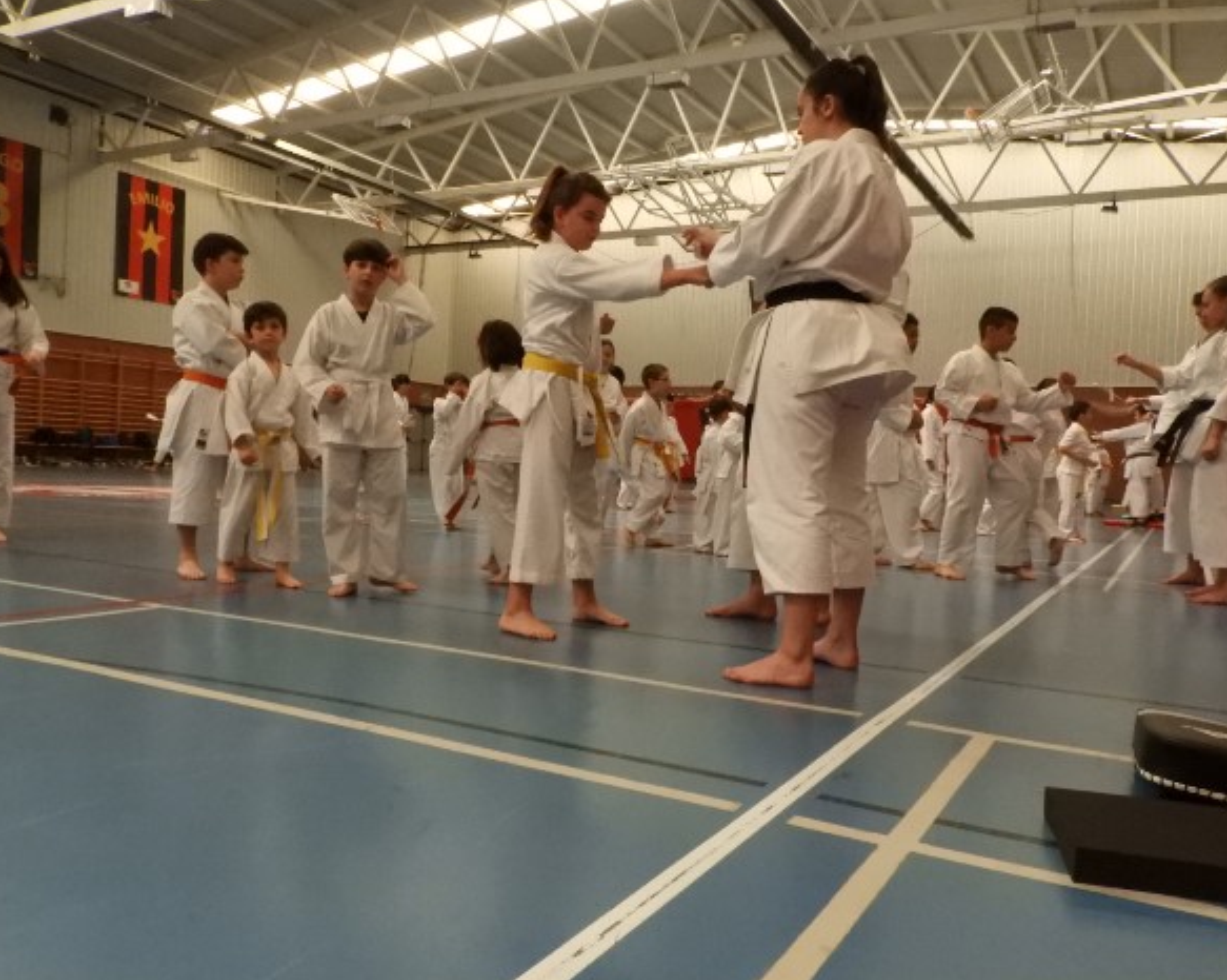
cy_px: 479
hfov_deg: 58.8
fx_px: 1089
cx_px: 596
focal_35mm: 30
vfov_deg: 48.5
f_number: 8
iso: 1600
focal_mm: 5
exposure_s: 1/125
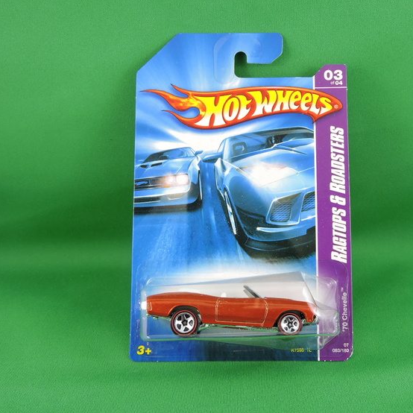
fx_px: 499
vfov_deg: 44.9
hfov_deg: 44.7
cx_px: 249
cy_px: 201
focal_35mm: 37
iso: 110
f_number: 3.5
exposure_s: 1/30
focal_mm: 5.4
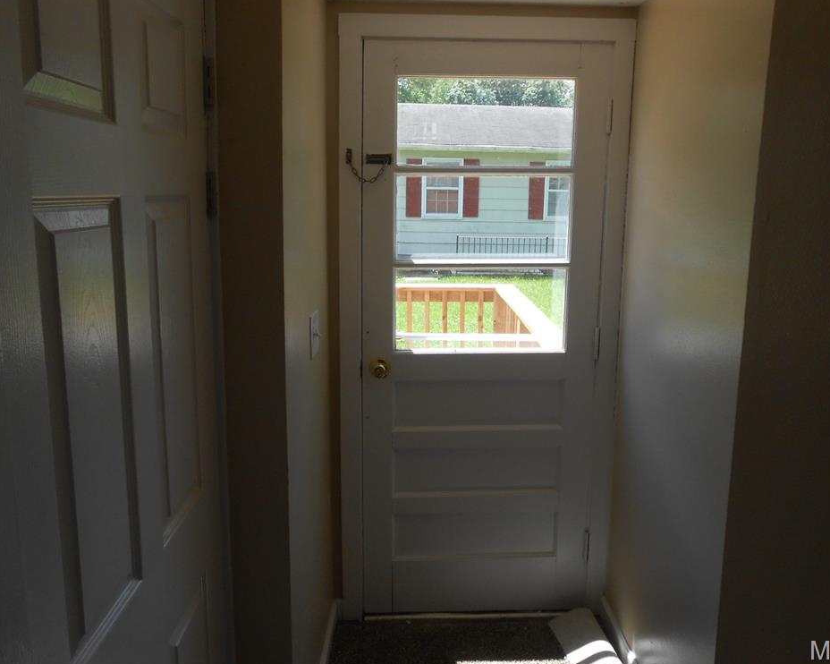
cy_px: 326
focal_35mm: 28
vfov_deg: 51.5
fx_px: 688
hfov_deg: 62.2
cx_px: 442
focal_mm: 4.6
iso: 125
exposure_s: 1/250
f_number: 3.5
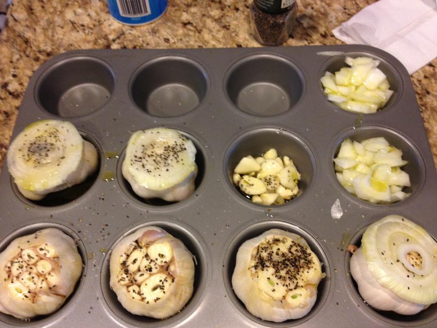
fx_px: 442
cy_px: 164
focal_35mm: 35
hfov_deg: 52.6
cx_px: 218
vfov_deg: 40.7
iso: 160
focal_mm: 4.28
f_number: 2.4
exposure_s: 1/20
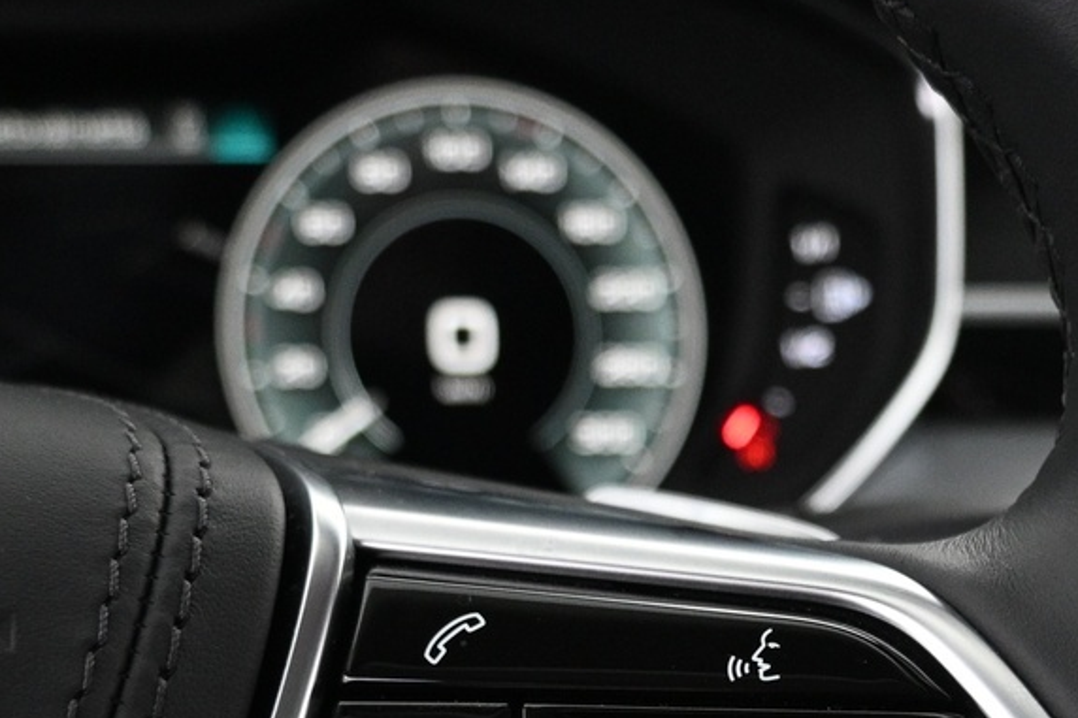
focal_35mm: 68
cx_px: 680
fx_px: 2036
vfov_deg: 18.7
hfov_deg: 29.5
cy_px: 903
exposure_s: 1/40
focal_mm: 16
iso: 1600
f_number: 3.5
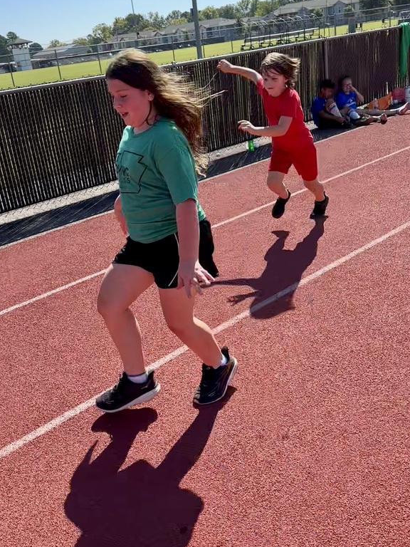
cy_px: 255
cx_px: 188
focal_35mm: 32
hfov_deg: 44.1
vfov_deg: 56.8
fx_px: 505
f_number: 1.78
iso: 80
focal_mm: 6.86
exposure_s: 1/2732
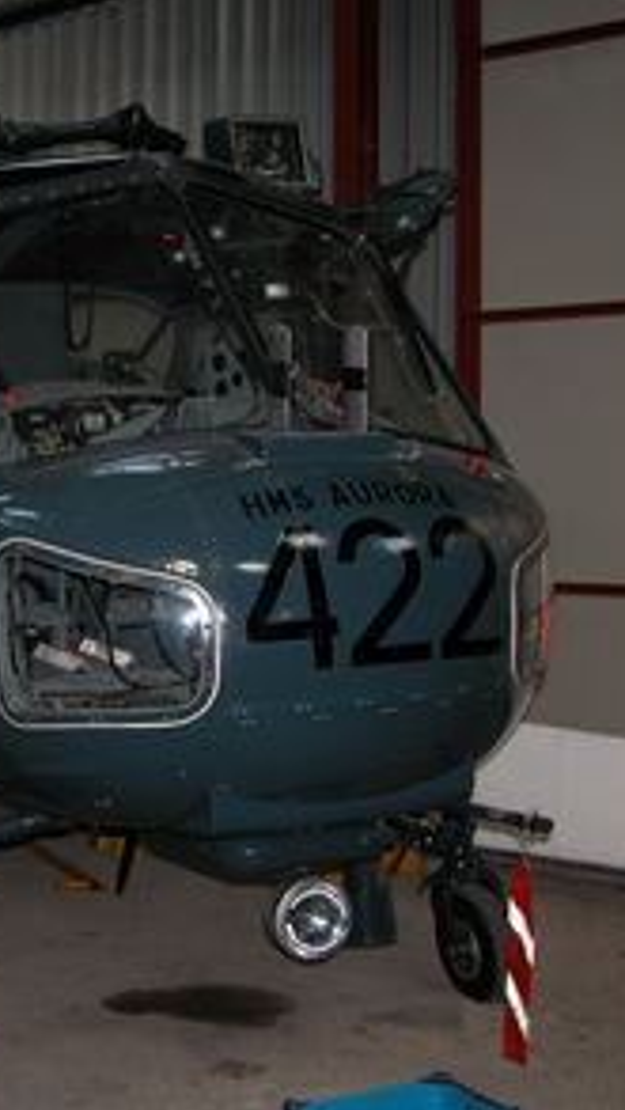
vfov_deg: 39.9
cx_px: 34
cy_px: 561
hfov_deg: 22.4
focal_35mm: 52
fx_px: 1531
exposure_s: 1/60
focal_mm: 8.9
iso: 100
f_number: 2.8
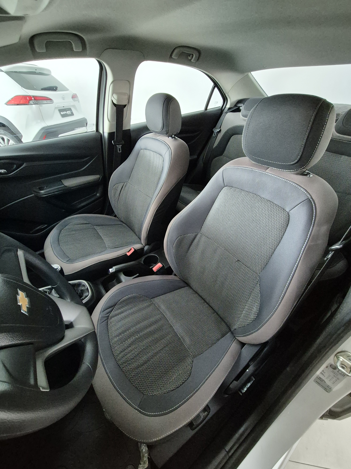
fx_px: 176
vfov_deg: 106.2
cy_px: 234
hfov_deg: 89.8
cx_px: 176
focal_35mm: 13
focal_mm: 2.2
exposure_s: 1/60
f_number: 2.2
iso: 1600
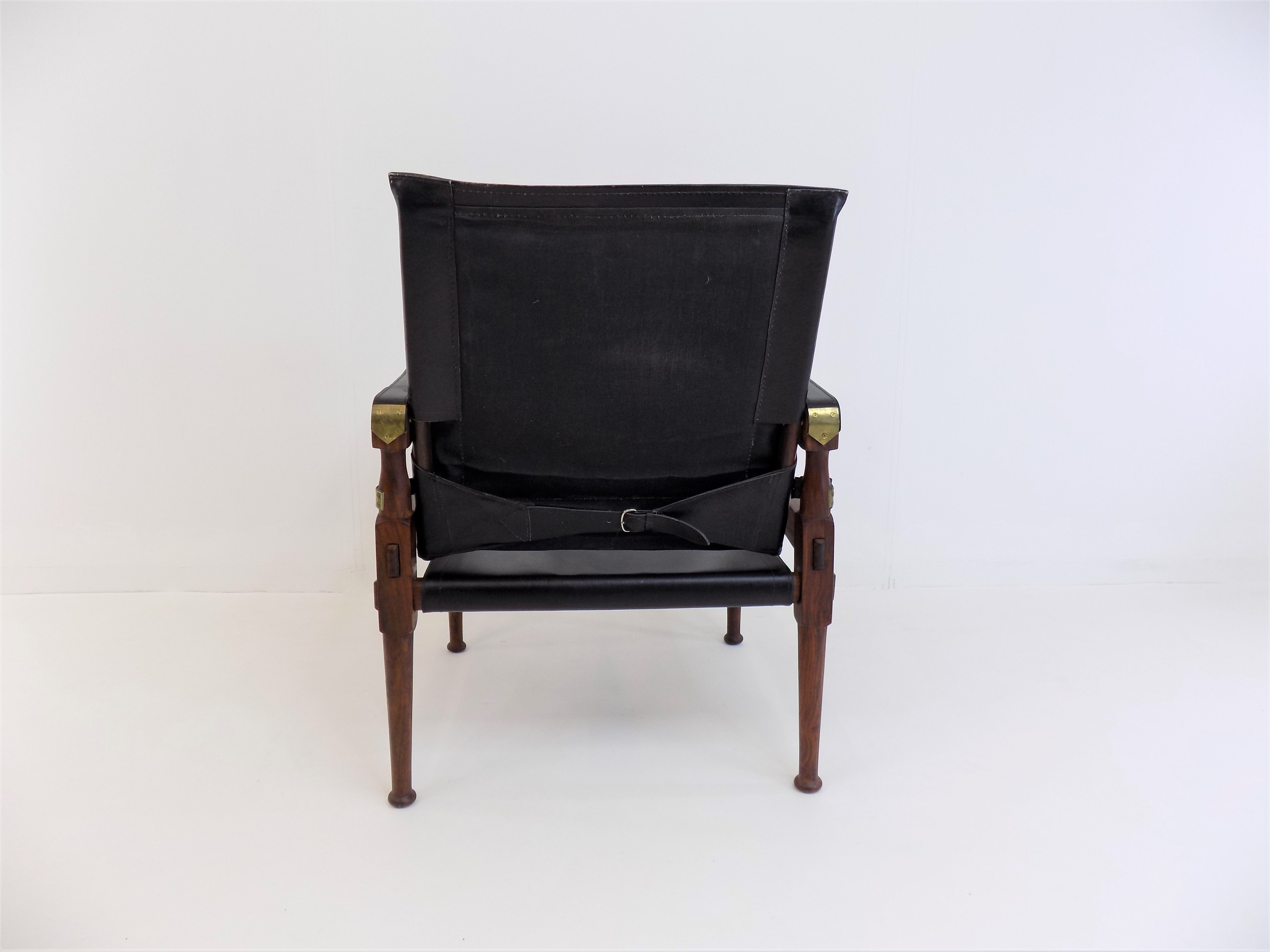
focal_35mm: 23
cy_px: 476
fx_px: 844
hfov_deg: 73.9
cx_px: 635
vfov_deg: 58.9
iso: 80
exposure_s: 1/30
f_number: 3.1
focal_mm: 4
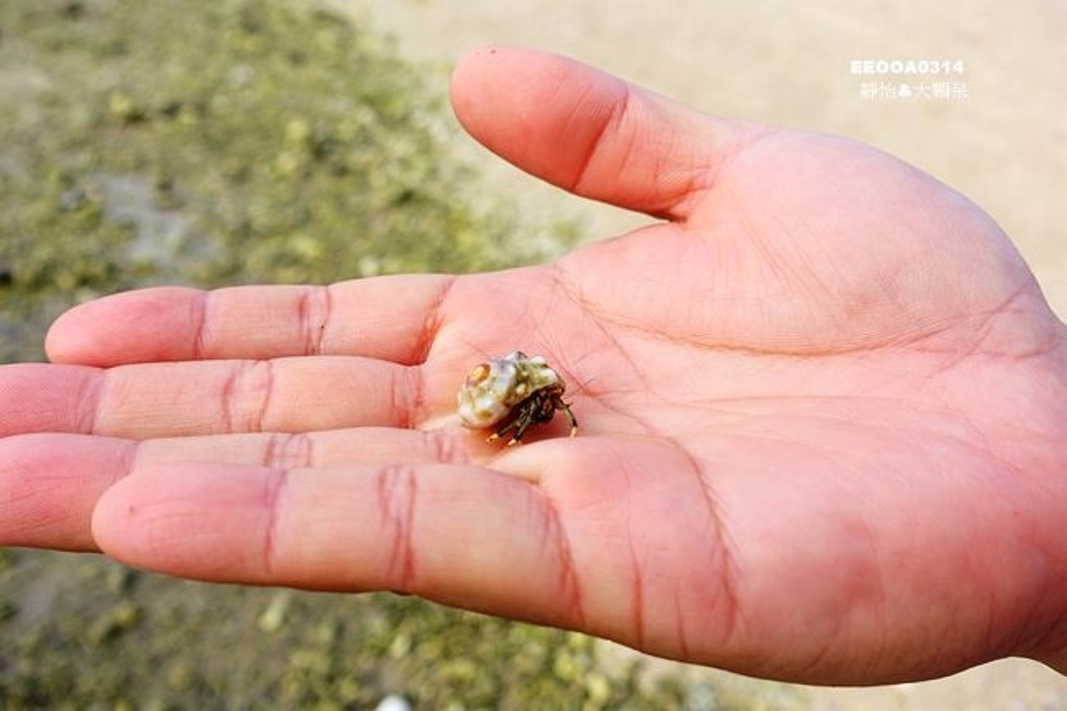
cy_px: 356
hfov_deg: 55.8
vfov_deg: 38.9
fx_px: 1007
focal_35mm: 34
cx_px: 534
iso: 125
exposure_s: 1/800
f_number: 4
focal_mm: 12.48
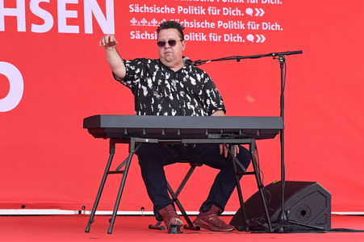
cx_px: 182
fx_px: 2021
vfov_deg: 6.9
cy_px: 121
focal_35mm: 200
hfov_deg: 10.3
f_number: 6.3
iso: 320
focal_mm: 200
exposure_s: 1/200
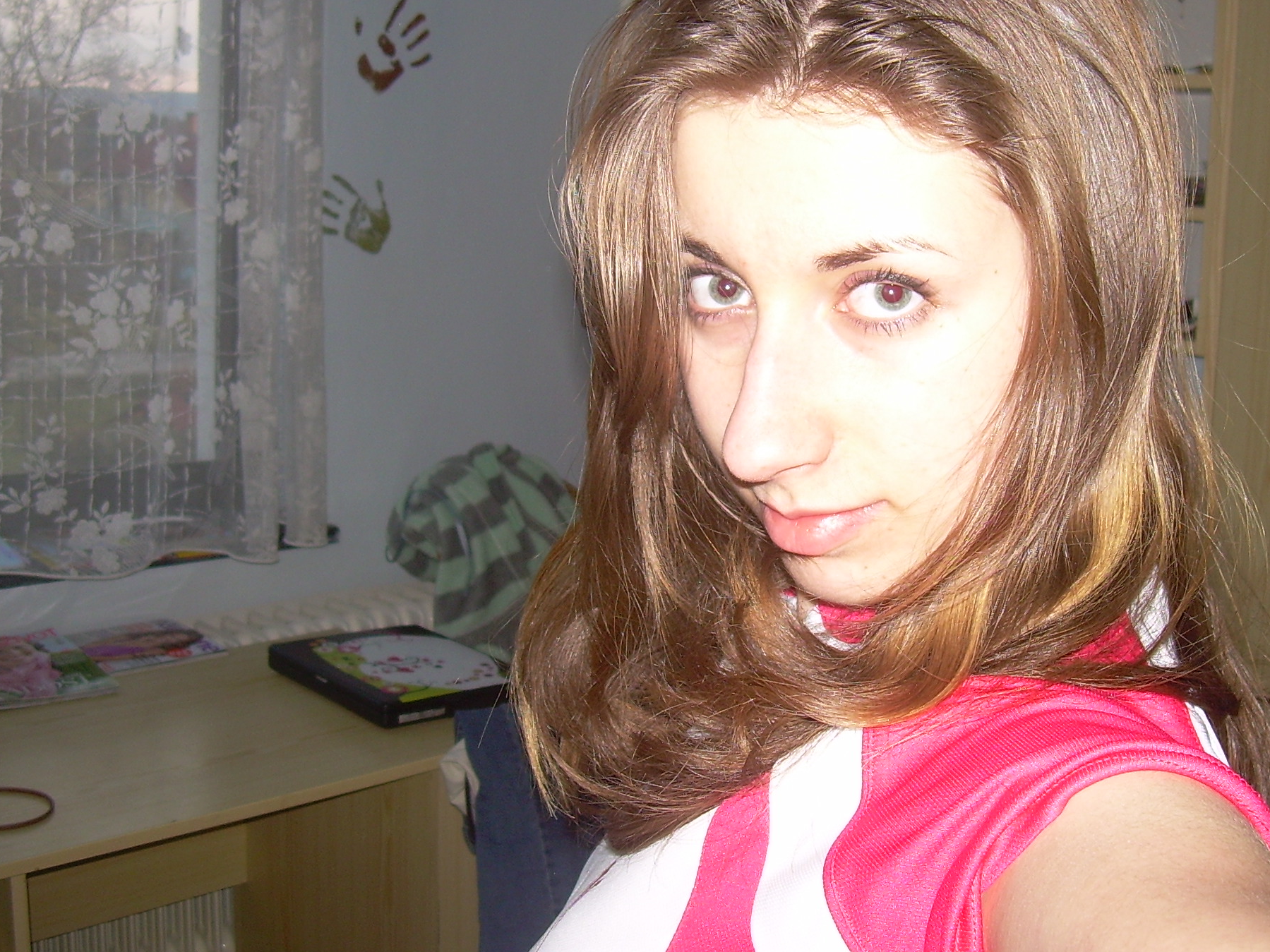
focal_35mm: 48
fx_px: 1761
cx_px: 714
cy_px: 364
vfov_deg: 30.2
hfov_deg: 39.6
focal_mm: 6.3
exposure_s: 1/60
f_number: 2.8
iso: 50
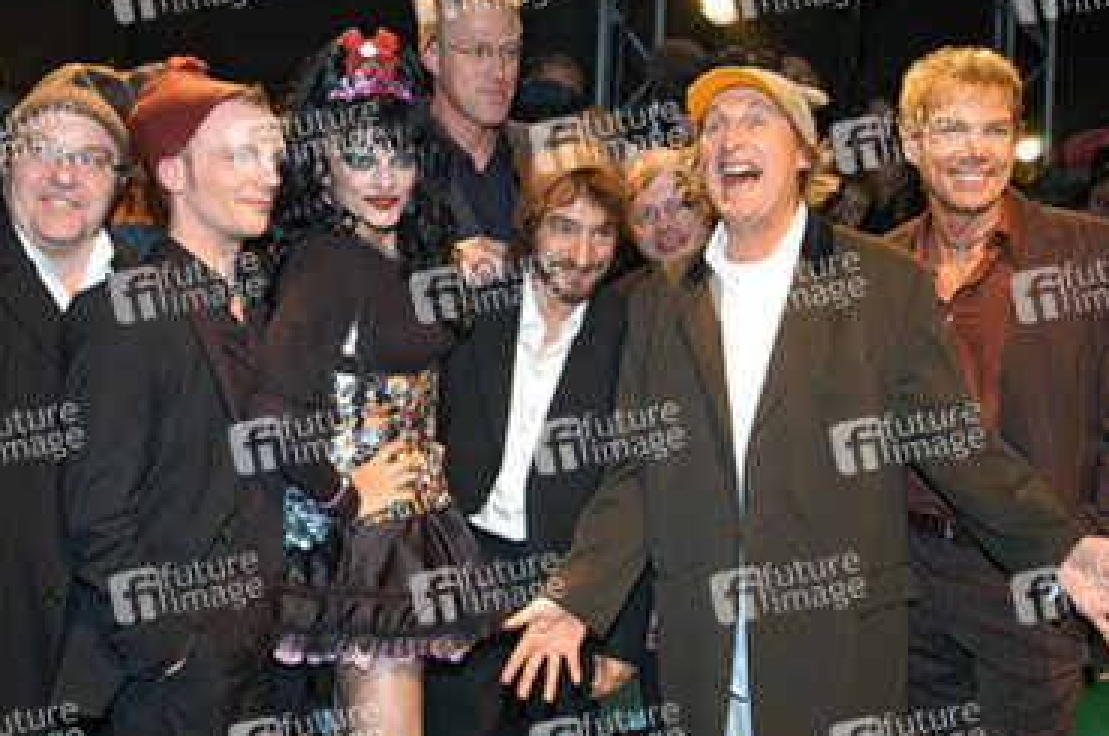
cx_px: 527
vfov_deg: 24.6
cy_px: 363
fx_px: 1692
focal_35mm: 55
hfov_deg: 36.3
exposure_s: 1/60
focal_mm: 30
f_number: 6.3
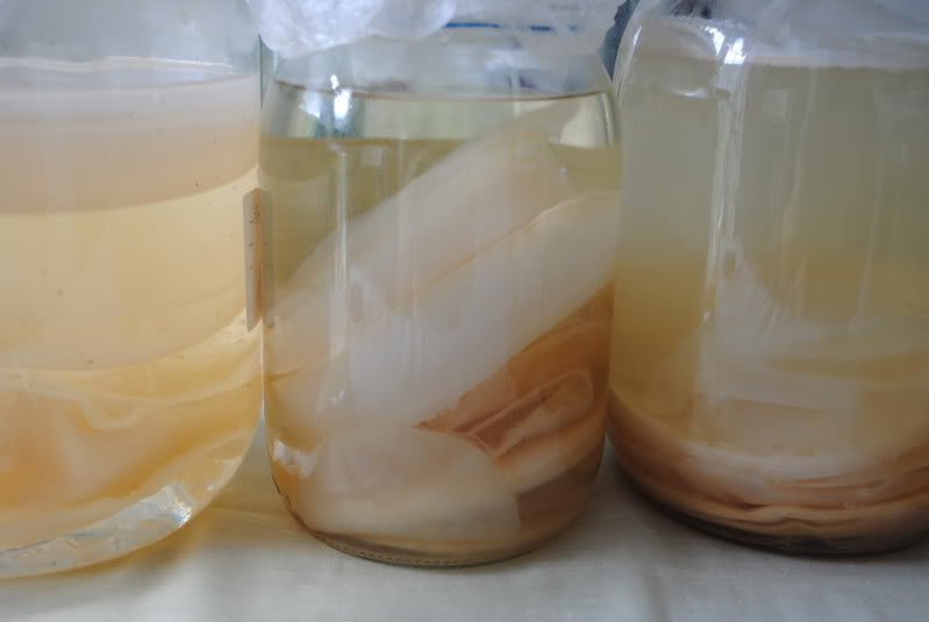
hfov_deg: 49.5
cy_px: 311
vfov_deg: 34.3
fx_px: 1008
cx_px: 464
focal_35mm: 39
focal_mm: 26
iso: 200
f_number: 4.2
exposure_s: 1/60
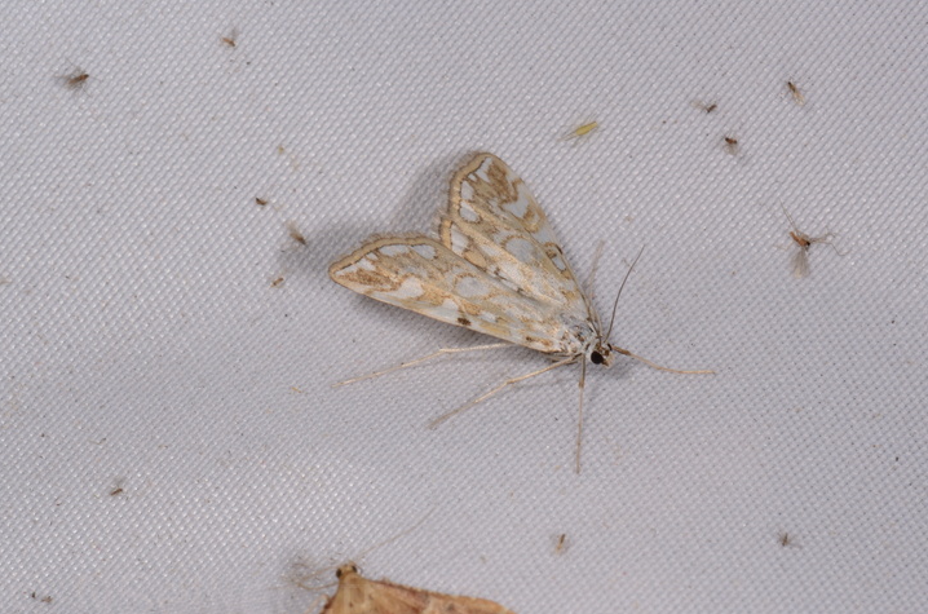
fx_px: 3614
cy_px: 297
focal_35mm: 141
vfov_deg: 9.7
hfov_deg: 14.6
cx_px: 489
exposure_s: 1/60
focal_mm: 85
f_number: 25
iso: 100
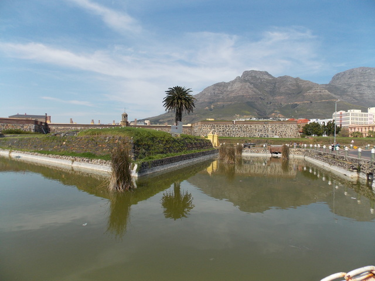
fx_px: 249
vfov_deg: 58.9
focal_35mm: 23
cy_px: 140
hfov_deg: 73.9
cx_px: 188
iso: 80
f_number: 3.1
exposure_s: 1/1000
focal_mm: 4
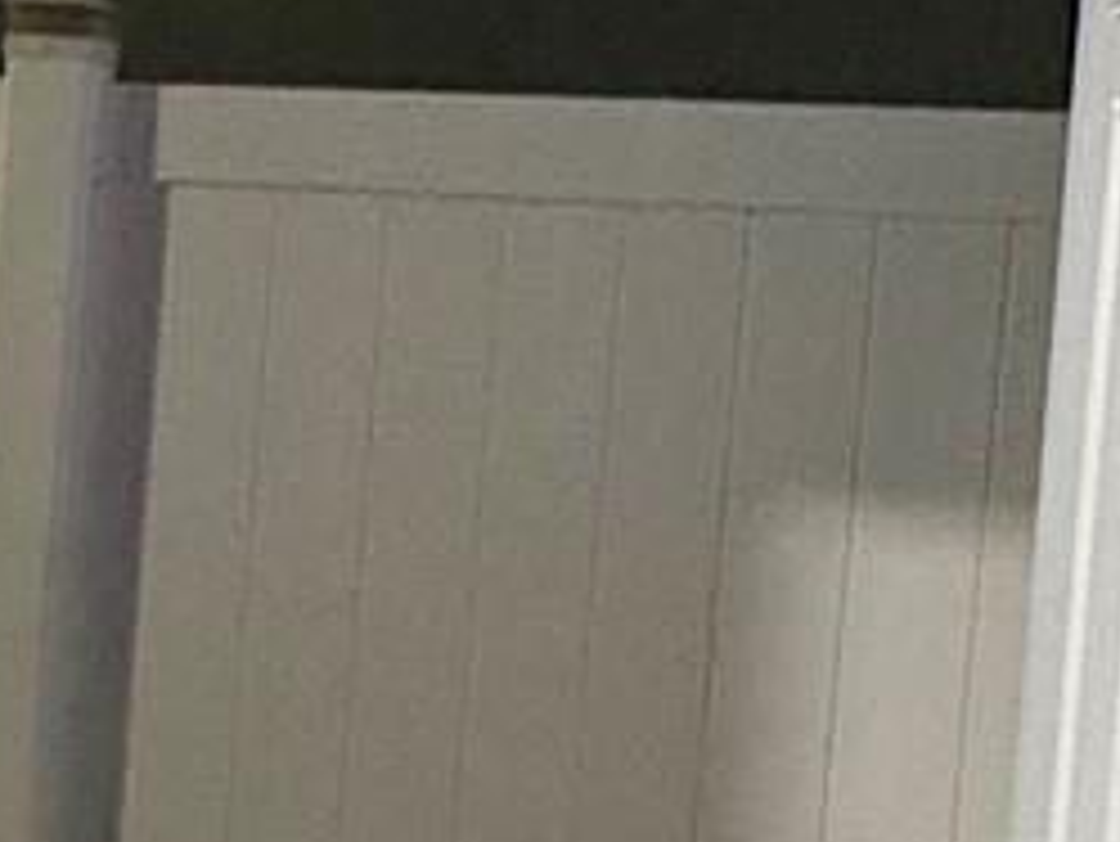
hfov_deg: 19.7
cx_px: -418
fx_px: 2913
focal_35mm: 90
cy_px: 374
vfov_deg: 16.4
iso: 640
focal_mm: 2.22
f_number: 2.2
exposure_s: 1/60
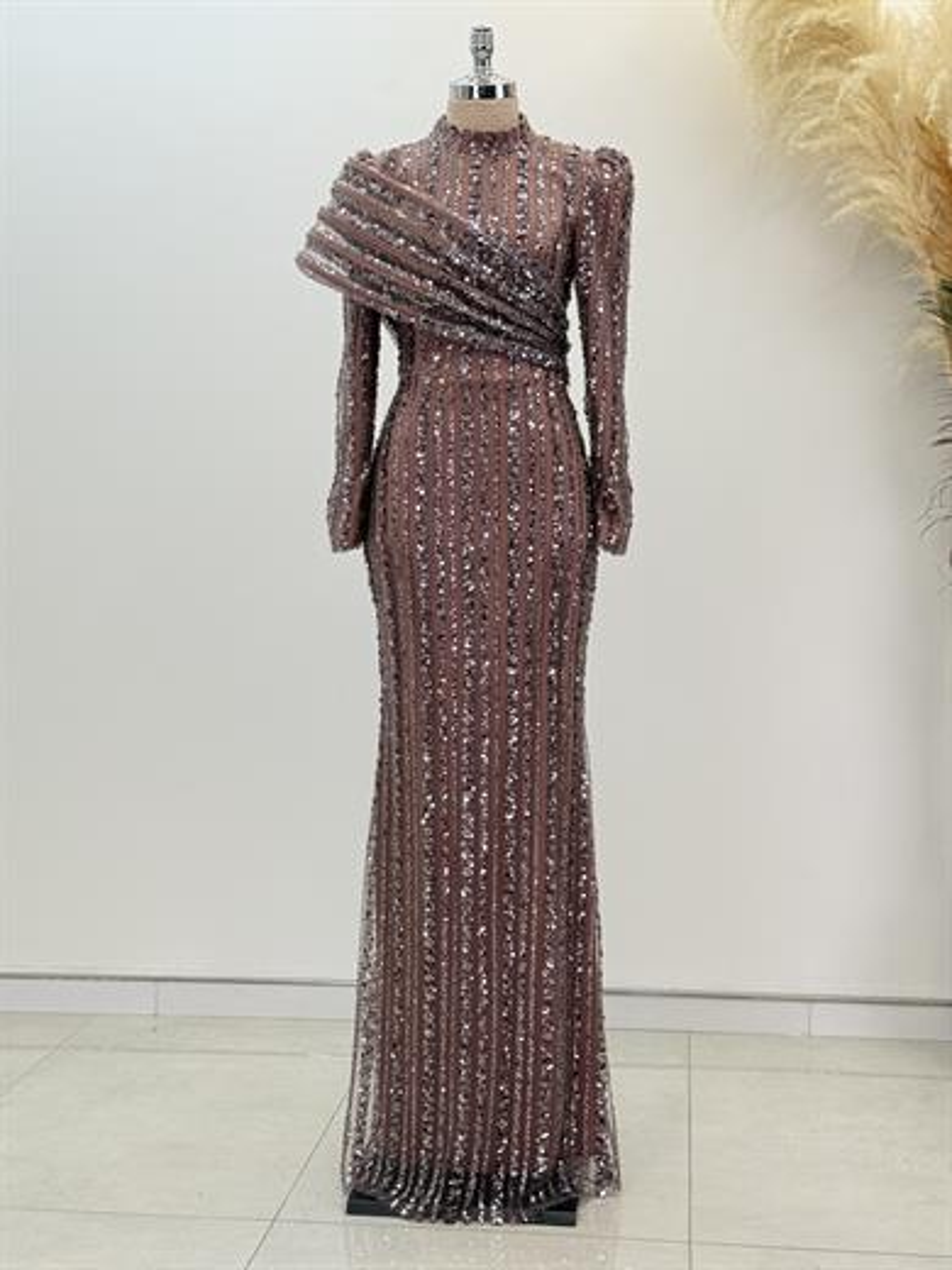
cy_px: 635
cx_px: 476
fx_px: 1760
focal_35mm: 48
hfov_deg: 30.3
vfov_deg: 39.7
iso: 80
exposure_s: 1/631
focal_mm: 6.76
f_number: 1.78
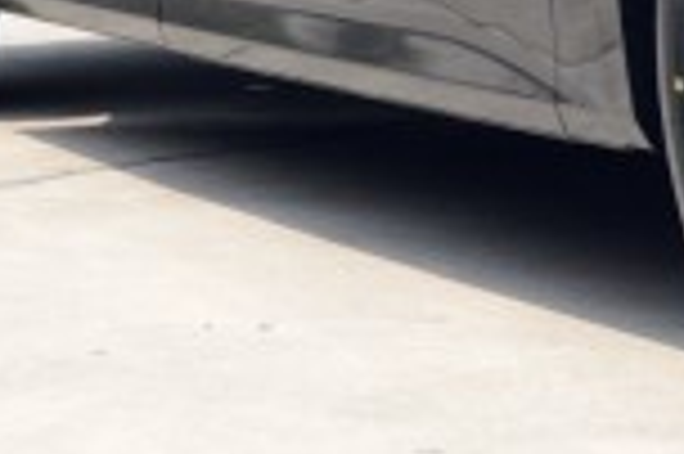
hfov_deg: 9.7
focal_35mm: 213
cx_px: 590
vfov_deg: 6.4
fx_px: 4035
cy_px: -115
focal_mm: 45
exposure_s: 1/800
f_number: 14
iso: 1600
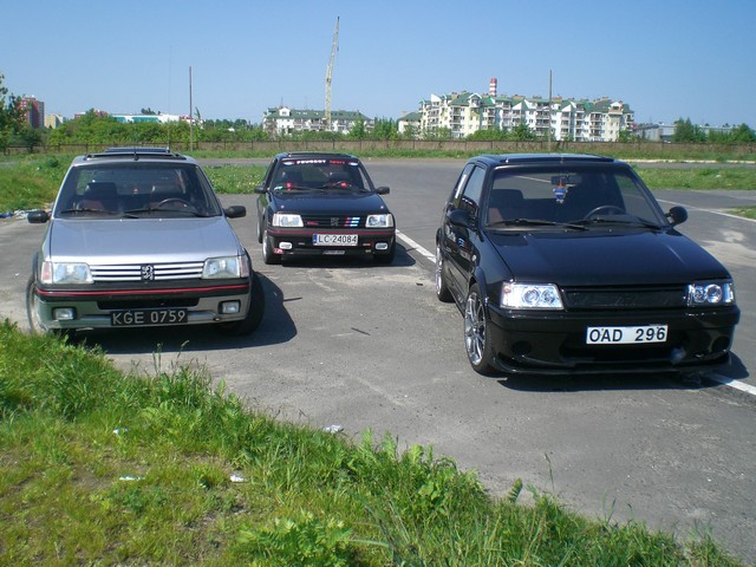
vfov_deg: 37.7
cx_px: 378
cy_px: 284
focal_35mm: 38
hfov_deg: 49.0
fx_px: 830
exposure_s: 1/400
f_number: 4.4
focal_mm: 6.3
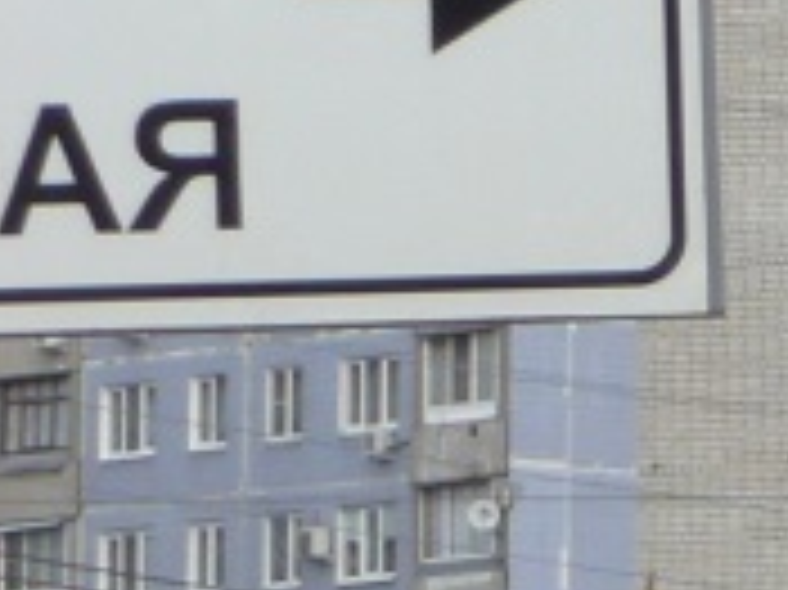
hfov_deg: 2.9
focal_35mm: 679
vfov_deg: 2.2
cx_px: 2202
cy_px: 1243
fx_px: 15446
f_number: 4.7
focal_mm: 19.5
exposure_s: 1/320
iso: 100
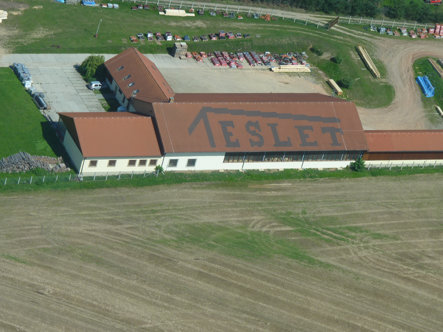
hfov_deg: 9.7
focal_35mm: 205
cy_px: 166
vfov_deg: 7.2
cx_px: 222
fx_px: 2623
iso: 100
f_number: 5.6
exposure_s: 1/400
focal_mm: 36.4
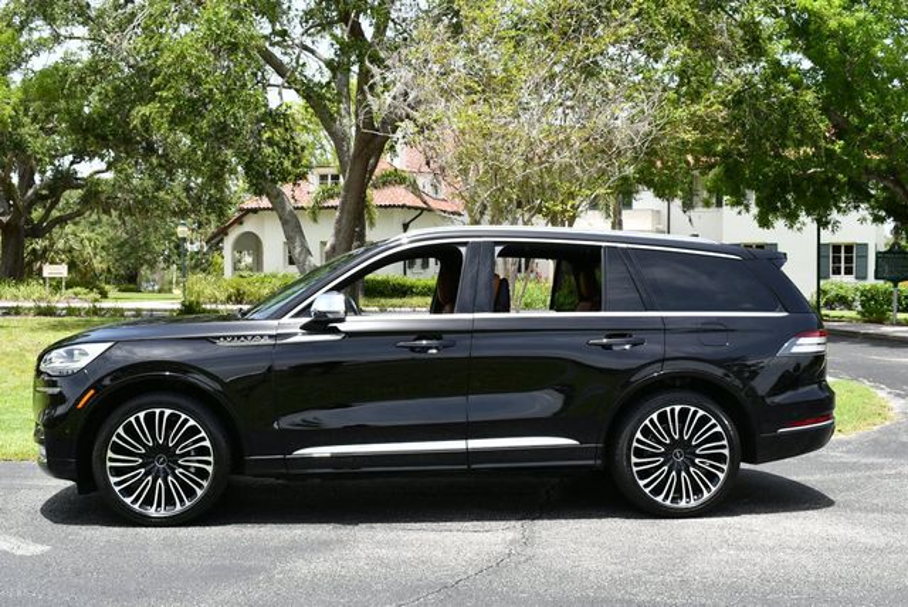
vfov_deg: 29.3
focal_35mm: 46
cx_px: 454
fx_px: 1161
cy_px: 304
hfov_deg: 42.7
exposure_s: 1/250
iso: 200
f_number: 8
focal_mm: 23
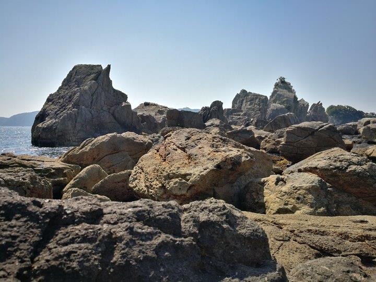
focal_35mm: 27
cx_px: 188
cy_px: 141
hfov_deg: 65.3
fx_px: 293
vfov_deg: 51.4
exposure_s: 1/1170
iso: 50
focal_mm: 4.5
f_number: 2.2
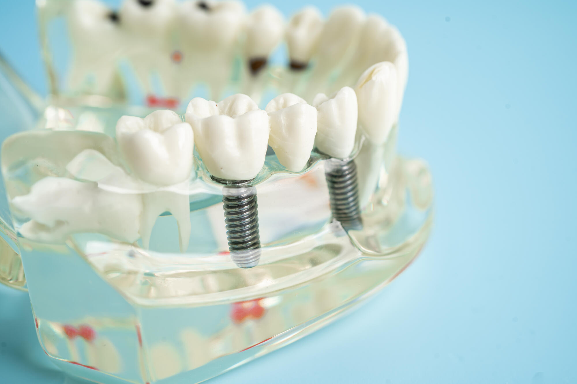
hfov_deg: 39.6
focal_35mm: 50
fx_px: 801
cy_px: 192
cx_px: 288
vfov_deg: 27.0
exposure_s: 1/100
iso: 100
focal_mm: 50
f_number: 6.3
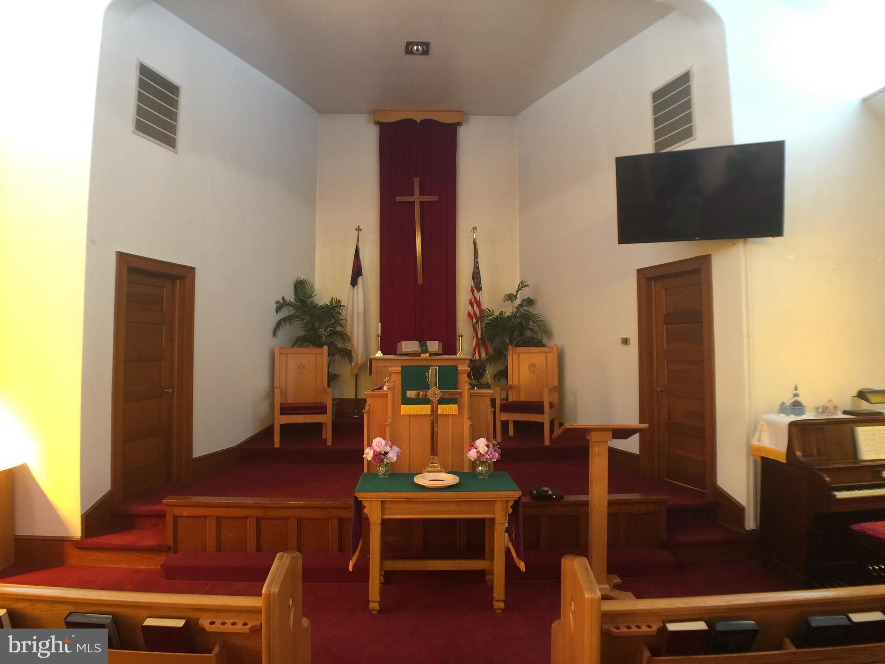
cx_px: 442
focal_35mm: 29
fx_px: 741
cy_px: 332
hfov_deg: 61.7
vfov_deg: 48.2
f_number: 2.2
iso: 80
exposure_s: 1/15
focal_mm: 4.15
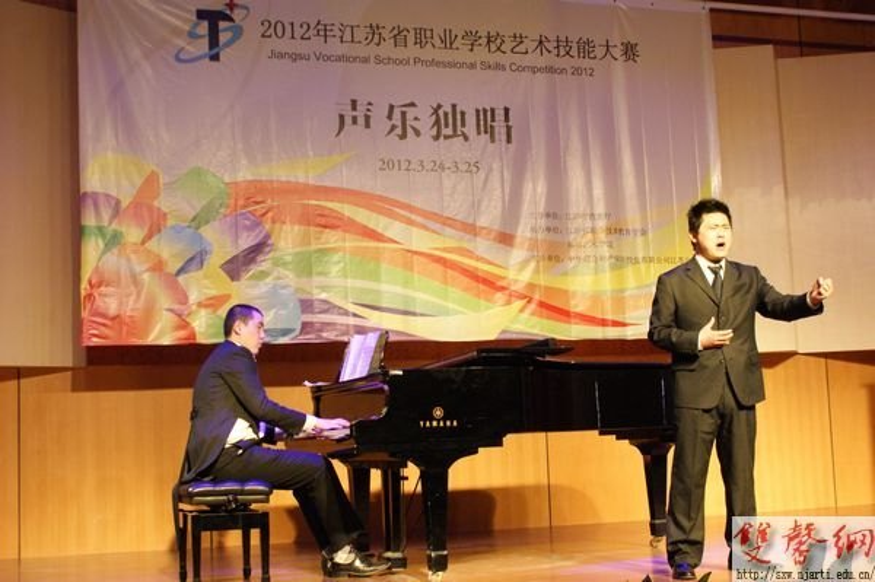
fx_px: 1275
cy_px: 291
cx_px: 438
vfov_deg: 25.7
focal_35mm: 52
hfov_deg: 37.9
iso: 800
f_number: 5.6
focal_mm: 35
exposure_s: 1/40
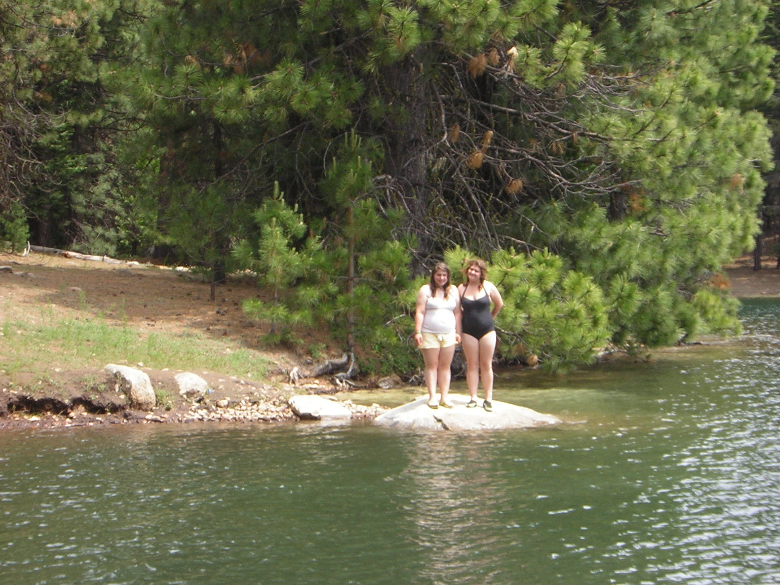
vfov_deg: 13.7
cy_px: 292
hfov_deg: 18.2
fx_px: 2434
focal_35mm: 108
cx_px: 390
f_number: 4.7
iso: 50
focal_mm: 14.1
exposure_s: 1/138
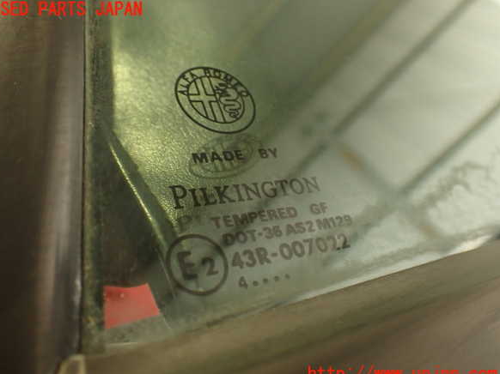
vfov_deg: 42.9
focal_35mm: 33
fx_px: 476
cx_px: 244
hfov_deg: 55.4
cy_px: 192
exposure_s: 1/30
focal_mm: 5.79
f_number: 2.4
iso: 250
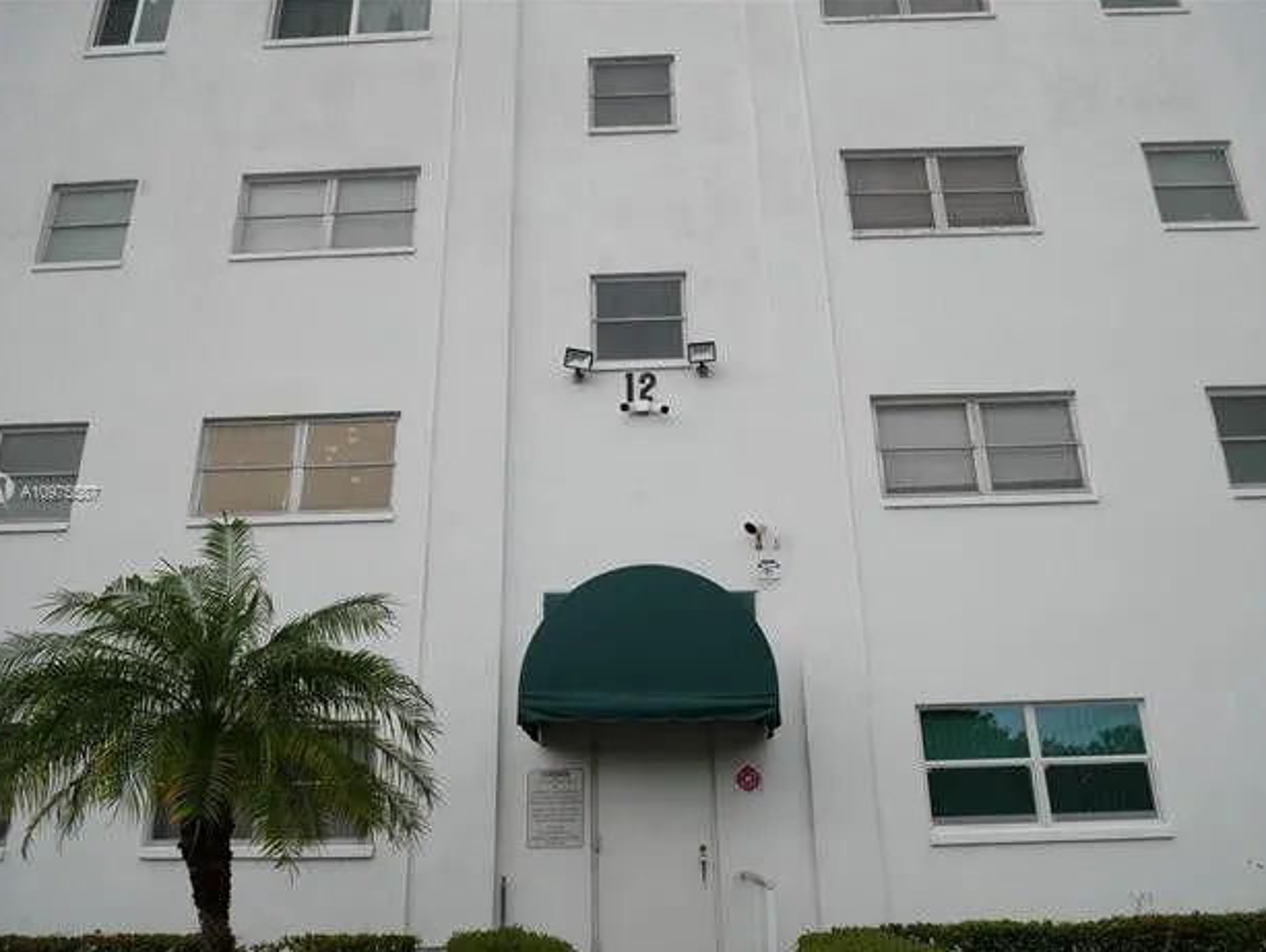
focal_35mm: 25
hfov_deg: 69.3
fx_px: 915
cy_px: 494
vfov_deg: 54.9
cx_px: 631
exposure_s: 1/500
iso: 200
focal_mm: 12
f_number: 7.1
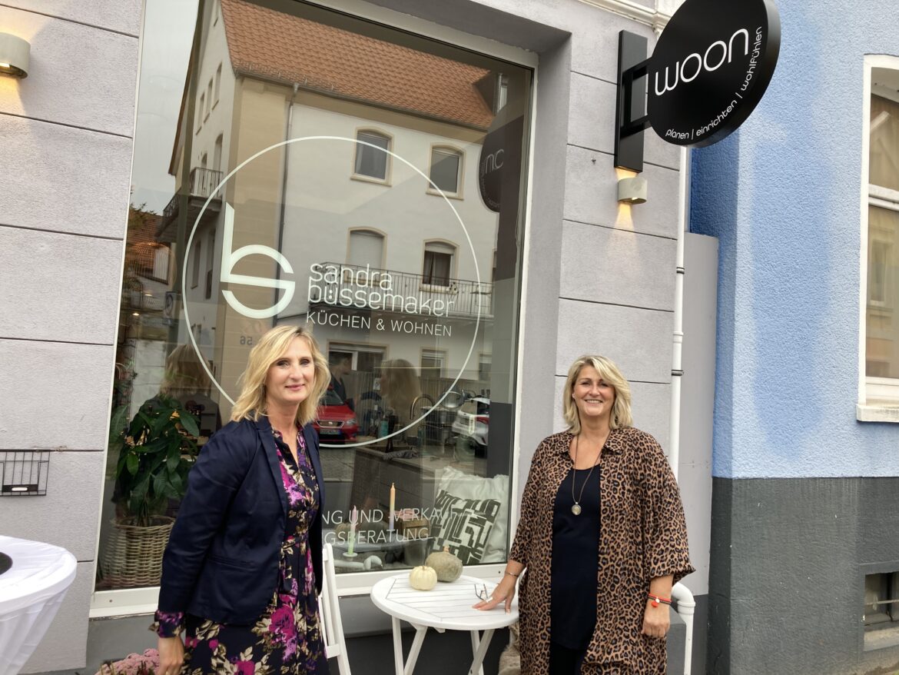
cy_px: 338
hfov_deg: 63.4
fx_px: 727
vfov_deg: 49.8
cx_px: 450
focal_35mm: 28
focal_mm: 3.99
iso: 32
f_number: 1.8
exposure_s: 1/100
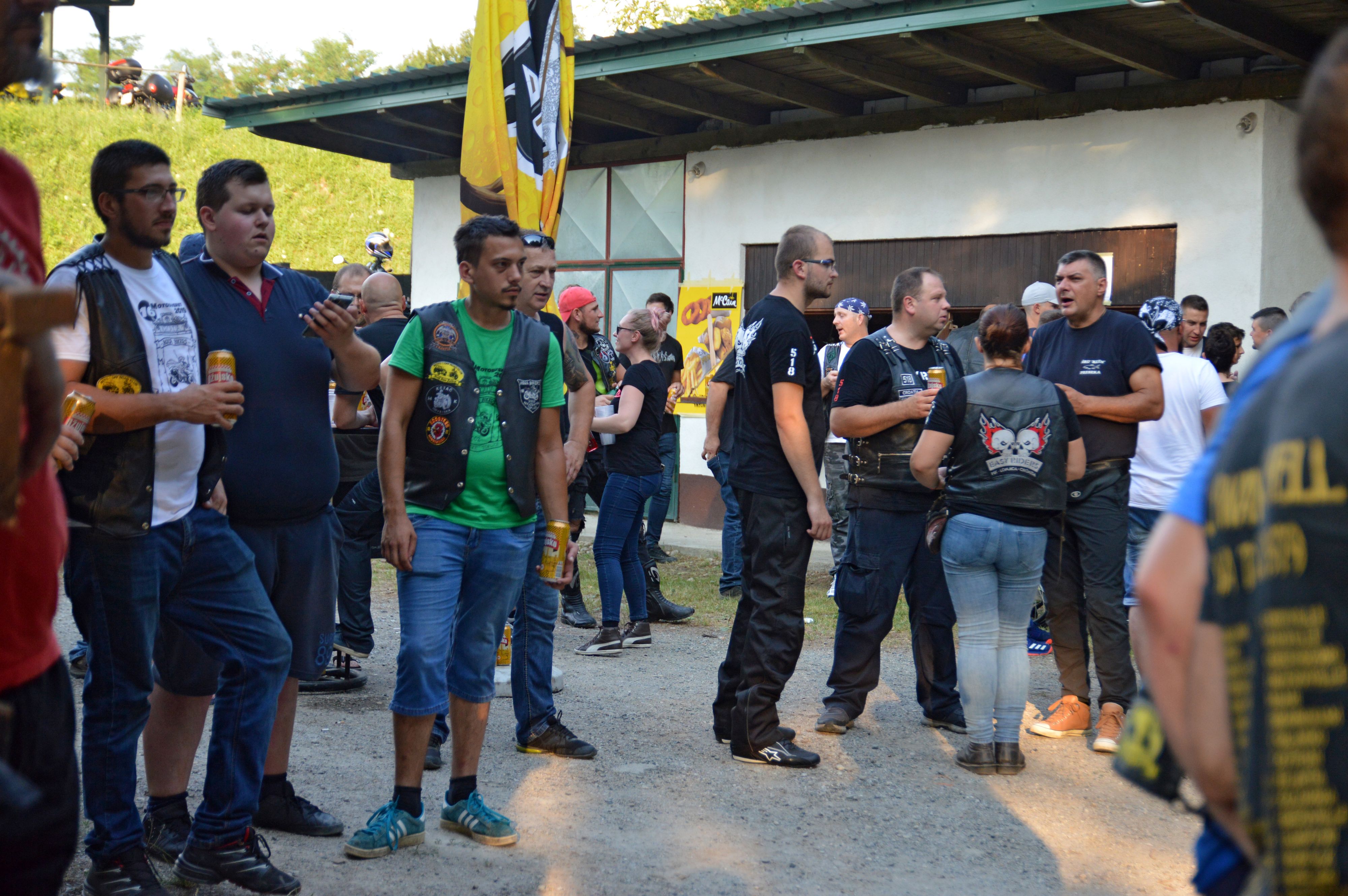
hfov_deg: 35.1
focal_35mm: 57
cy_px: 448
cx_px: 674
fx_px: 2132
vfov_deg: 23.7
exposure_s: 1/640
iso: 400
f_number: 2.8
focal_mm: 38
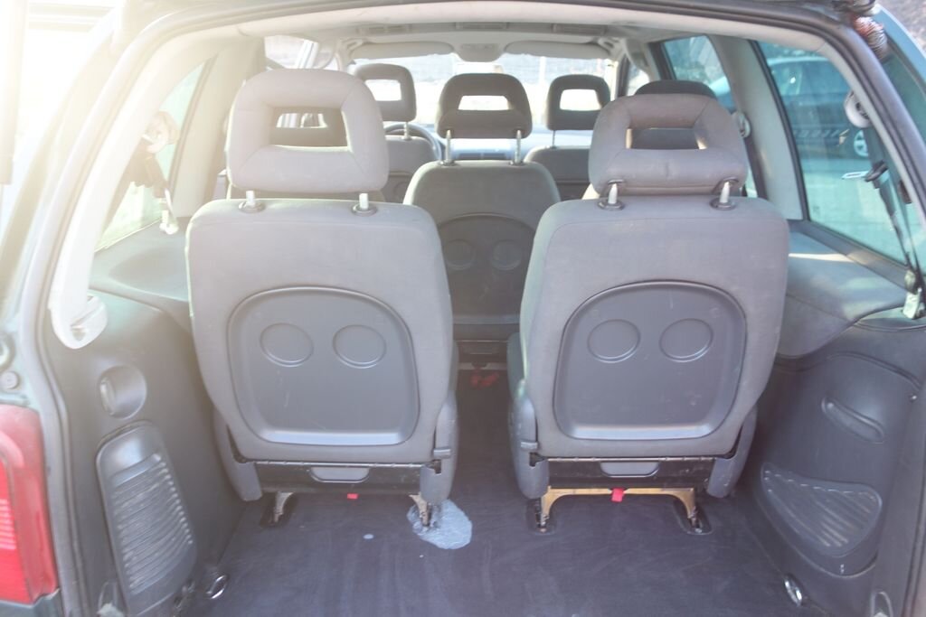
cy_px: 308
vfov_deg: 46.4
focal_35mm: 28
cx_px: 463
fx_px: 720
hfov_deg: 65.5
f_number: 1.8
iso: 125
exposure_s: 1/40
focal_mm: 10.4
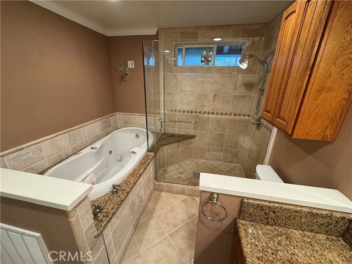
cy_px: 132
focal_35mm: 14
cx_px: 176
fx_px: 142
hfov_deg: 102.1
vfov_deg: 85.7
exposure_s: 1/120
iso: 250
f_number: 2.2
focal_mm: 2.22
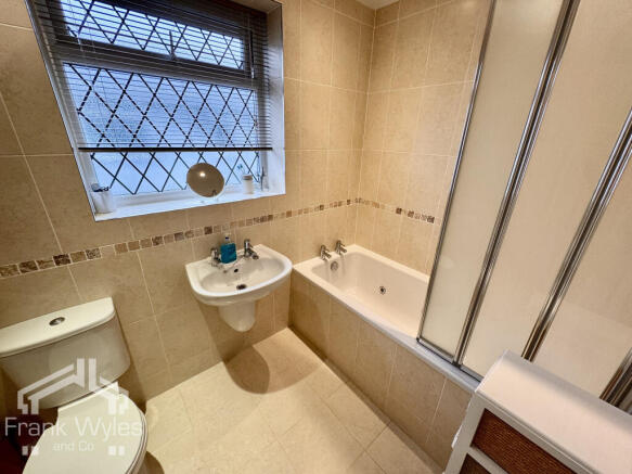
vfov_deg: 85.7
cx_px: 316
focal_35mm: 14
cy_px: 237
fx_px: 256
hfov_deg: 102.1
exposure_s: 1/100
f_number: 2.2
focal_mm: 2.22
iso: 125
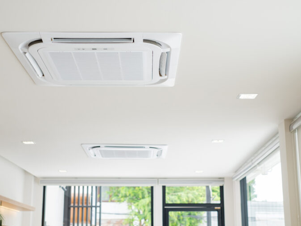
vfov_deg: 25.2
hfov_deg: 33.2
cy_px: 113
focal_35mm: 58
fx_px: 504
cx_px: 136
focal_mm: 35
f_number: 3.6
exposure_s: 1/125
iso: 200
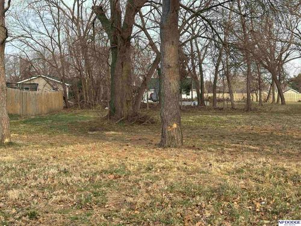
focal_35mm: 48
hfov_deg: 39.7
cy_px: 113
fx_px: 417
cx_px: 150
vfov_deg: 30.3
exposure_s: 1/377
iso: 64
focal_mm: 6.86
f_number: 1.78
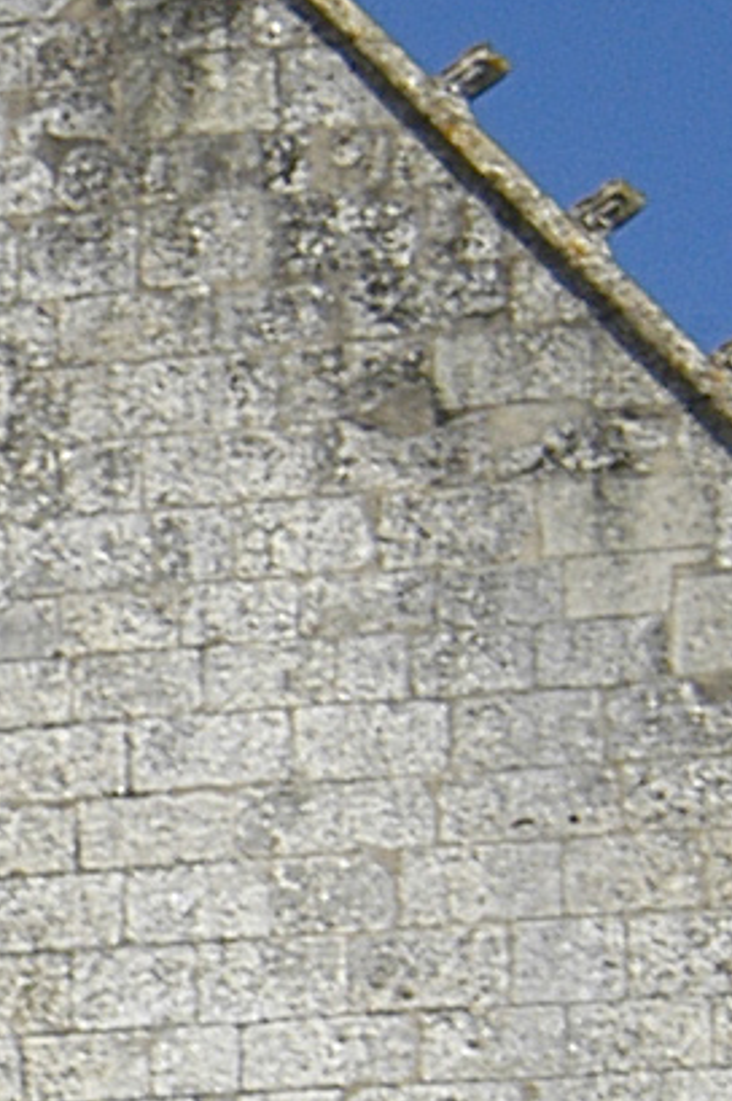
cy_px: 867
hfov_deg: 5.7
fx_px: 7078
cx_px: -1033
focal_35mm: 232
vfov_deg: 8.9
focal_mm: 21
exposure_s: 1/180
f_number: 16
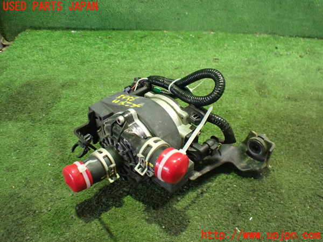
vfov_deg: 46.8
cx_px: 162
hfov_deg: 60.0
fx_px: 280
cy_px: 121
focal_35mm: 30
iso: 1250
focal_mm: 5.4
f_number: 2.3
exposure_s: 1/30
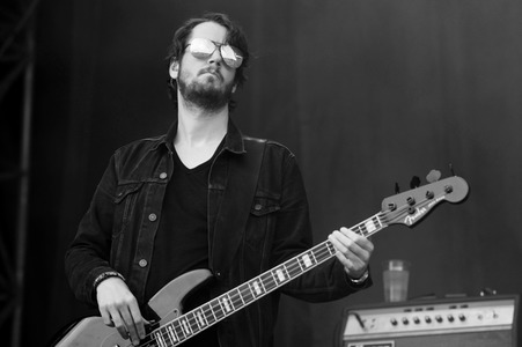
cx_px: 261
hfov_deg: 12.1
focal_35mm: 170
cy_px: 174
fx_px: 2463
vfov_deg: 8.1
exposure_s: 1/320
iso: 160
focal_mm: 170
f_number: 4
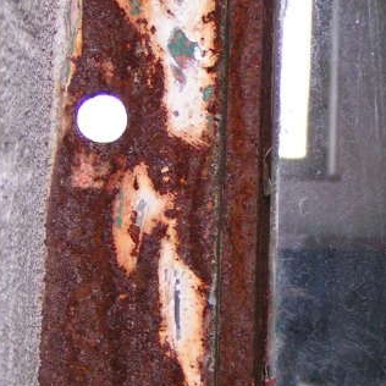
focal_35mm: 85
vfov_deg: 20.4
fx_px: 1072
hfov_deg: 20.1
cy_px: 175
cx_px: 340
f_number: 2.8
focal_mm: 5.8
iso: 200
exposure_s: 1/30
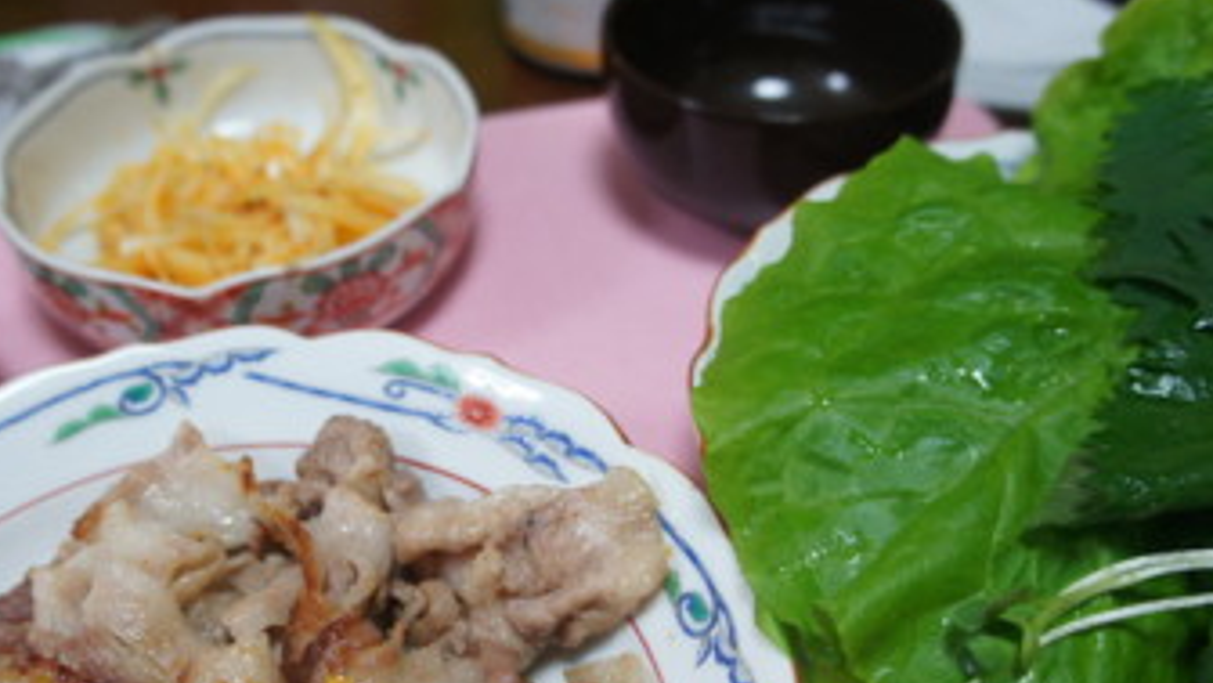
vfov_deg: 28.0
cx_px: 552
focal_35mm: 42
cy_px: 493
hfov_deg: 48.3
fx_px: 1351
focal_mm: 20
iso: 1250
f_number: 4
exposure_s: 1/160
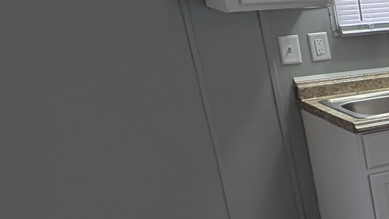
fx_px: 681
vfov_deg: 18.2
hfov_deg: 19.4
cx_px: 765
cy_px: 154
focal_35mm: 66
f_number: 1.95
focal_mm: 2.23
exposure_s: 1/60
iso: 57
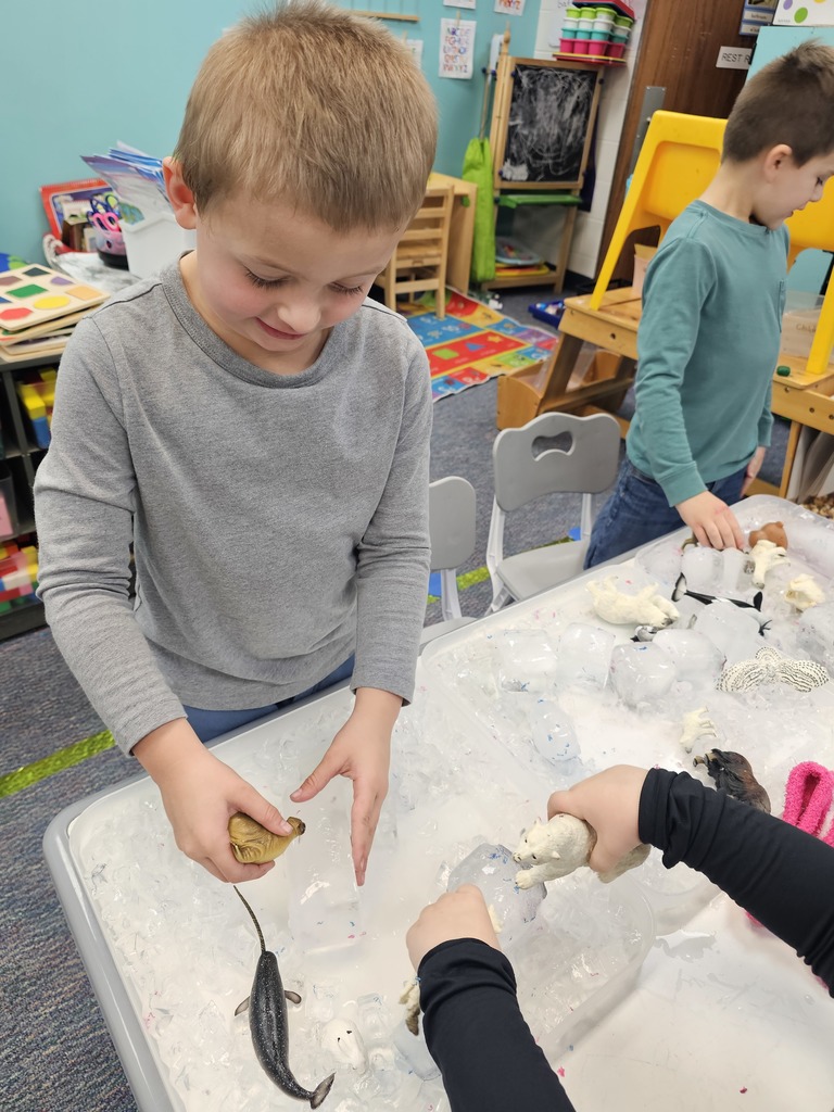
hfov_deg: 58.9
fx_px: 739
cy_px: 556
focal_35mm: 23
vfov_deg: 73.9
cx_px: 417
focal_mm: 6.3
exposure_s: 1/120
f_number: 1.7
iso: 160
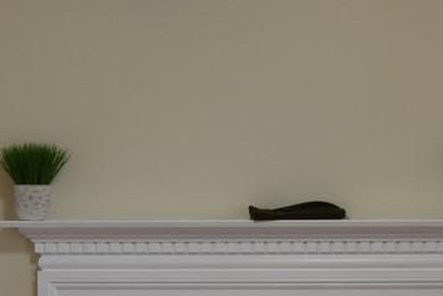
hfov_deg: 9.4
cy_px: 216
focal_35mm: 217
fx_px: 2669
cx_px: 469
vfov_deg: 6.3
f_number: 5
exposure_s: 1/100
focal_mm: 25
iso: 400
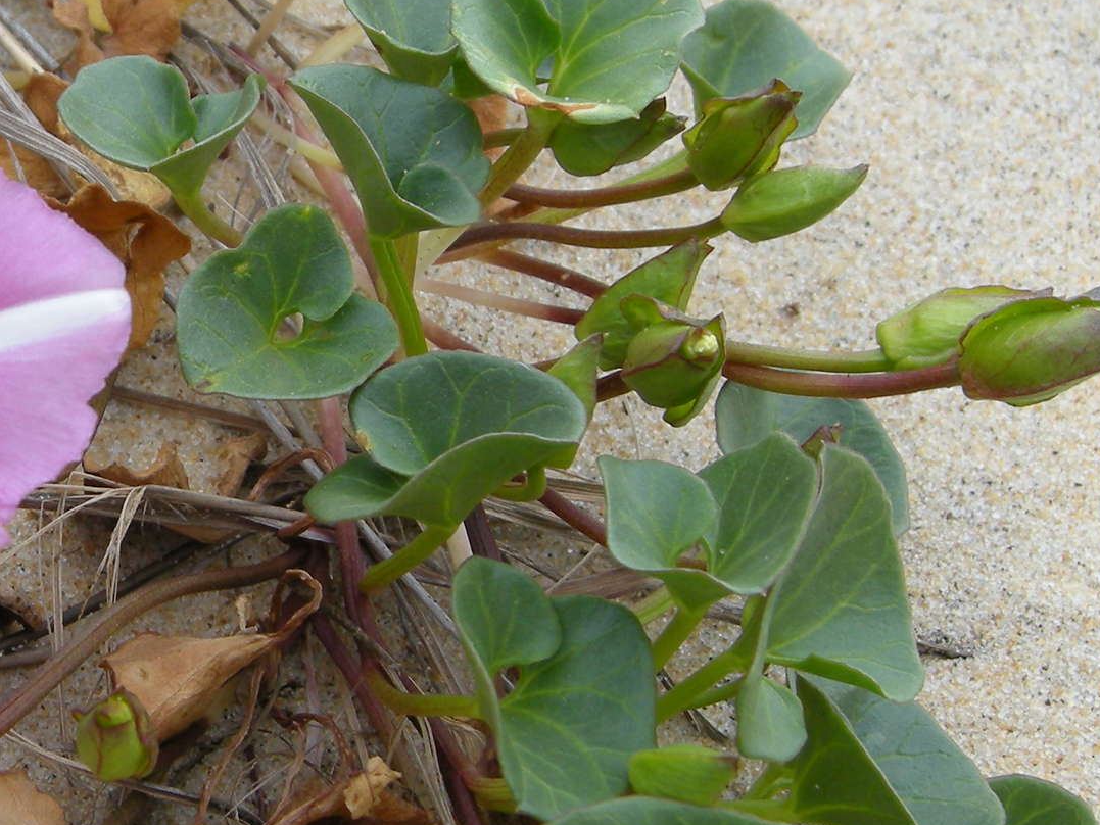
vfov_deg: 18.8
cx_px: 113
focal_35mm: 78
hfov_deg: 24.3
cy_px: 546
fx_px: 2479
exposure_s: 1/89
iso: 64
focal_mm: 7.5
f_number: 3.4
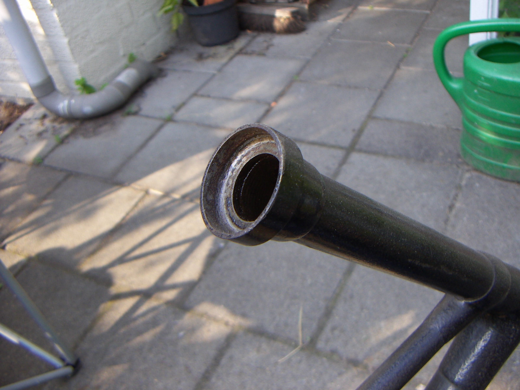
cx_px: 260
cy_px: 195
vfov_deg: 39.7
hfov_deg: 51.4
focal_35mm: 36
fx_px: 541
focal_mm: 4.7
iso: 50
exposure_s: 1/160
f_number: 2.8
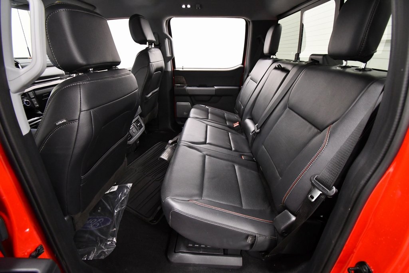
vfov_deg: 77.3
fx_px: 170
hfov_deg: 100.4
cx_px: 204
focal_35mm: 15
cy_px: 136
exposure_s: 1/100
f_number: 4.5
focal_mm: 10
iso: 3200
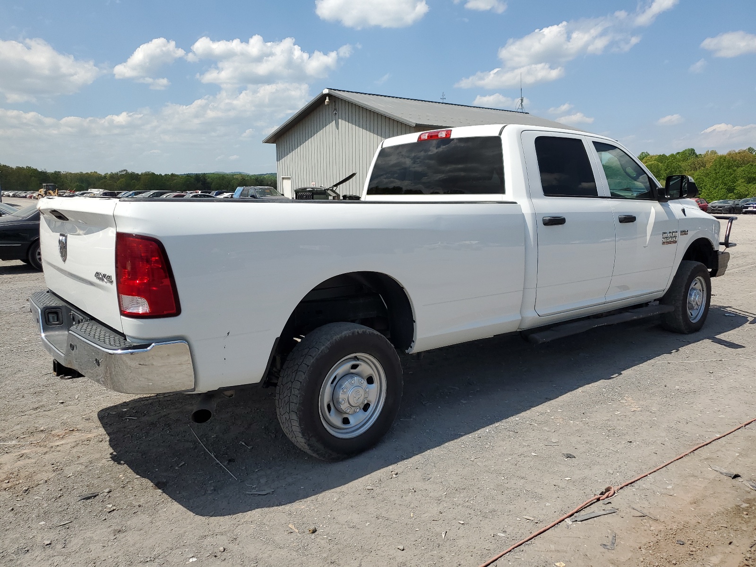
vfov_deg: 53.1
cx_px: 378
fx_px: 568
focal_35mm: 26
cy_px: 284
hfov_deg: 67.3
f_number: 1.5
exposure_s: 1/5000
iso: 50
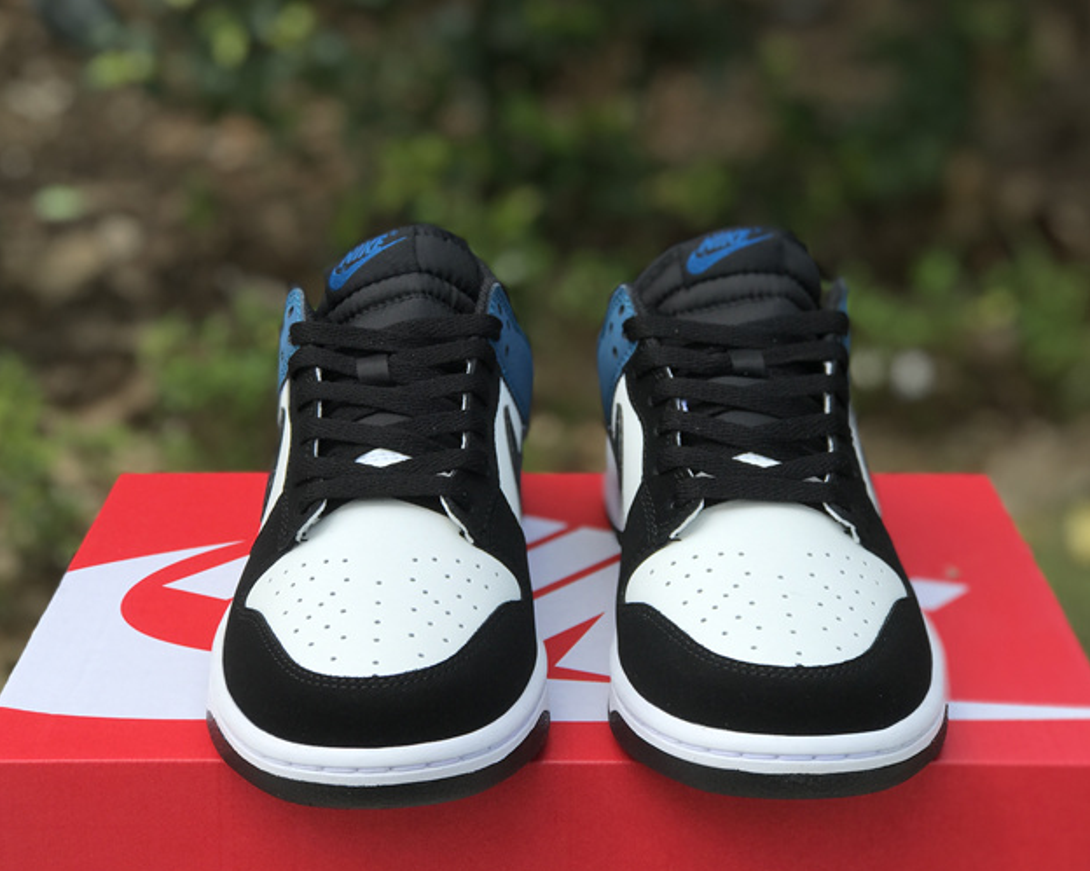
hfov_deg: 28.7
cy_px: 442
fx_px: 2129
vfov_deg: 23.1
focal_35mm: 66
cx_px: 571
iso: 20
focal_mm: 6.6
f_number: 2.8
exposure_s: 1/199
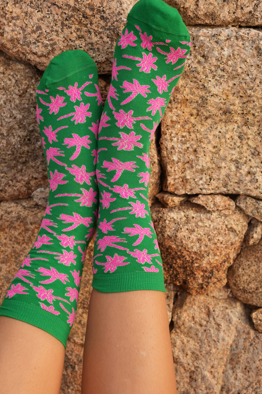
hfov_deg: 22.6
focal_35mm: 60
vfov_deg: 33.4
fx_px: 655
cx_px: 104
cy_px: 190
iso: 160
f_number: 5.6
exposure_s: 1/50
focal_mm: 47
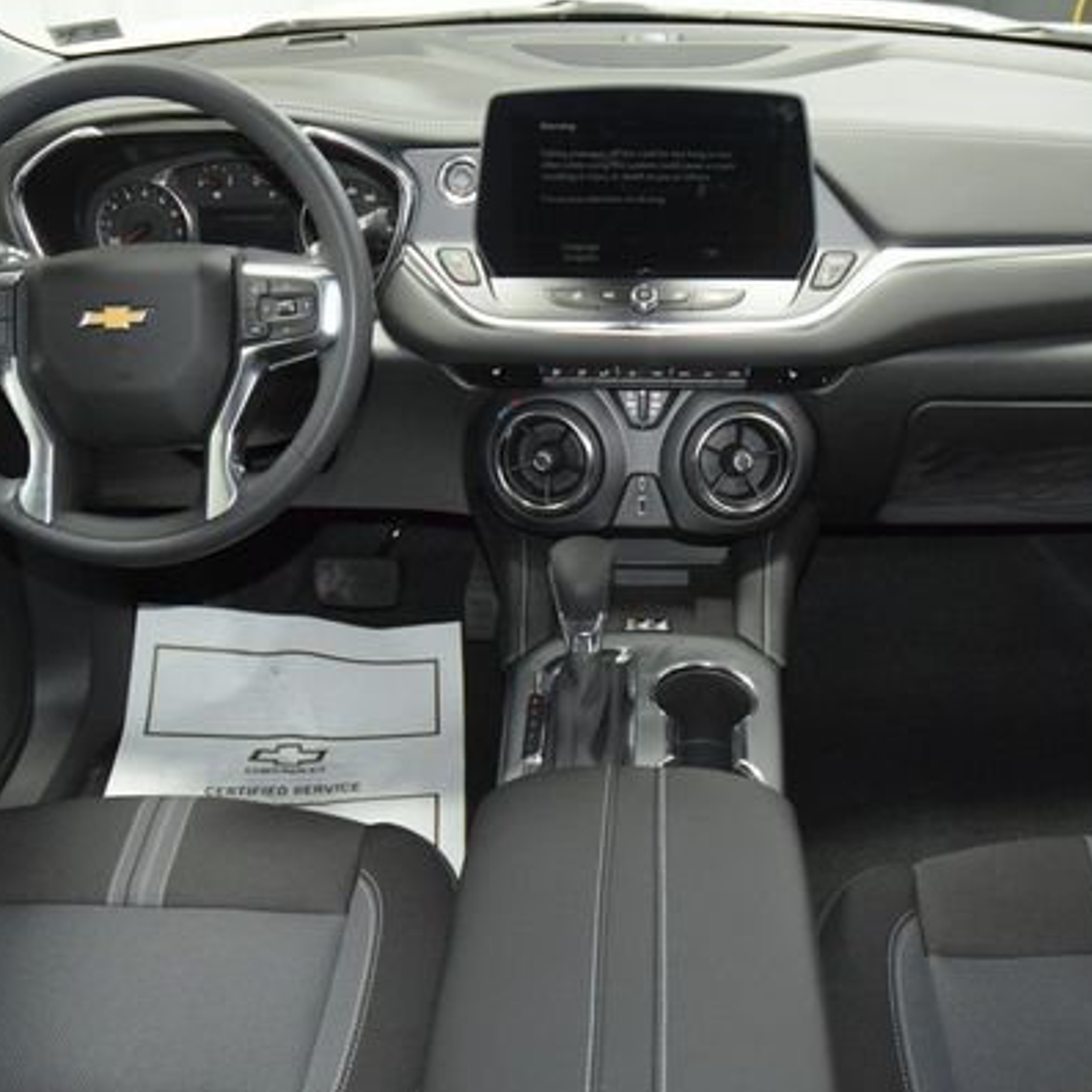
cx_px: 644
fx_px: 1321
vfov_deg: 44.9
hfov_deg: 44.7
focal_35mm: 37
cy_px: 554
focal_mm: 18
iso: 3200
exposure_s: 1/60
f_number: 3.5
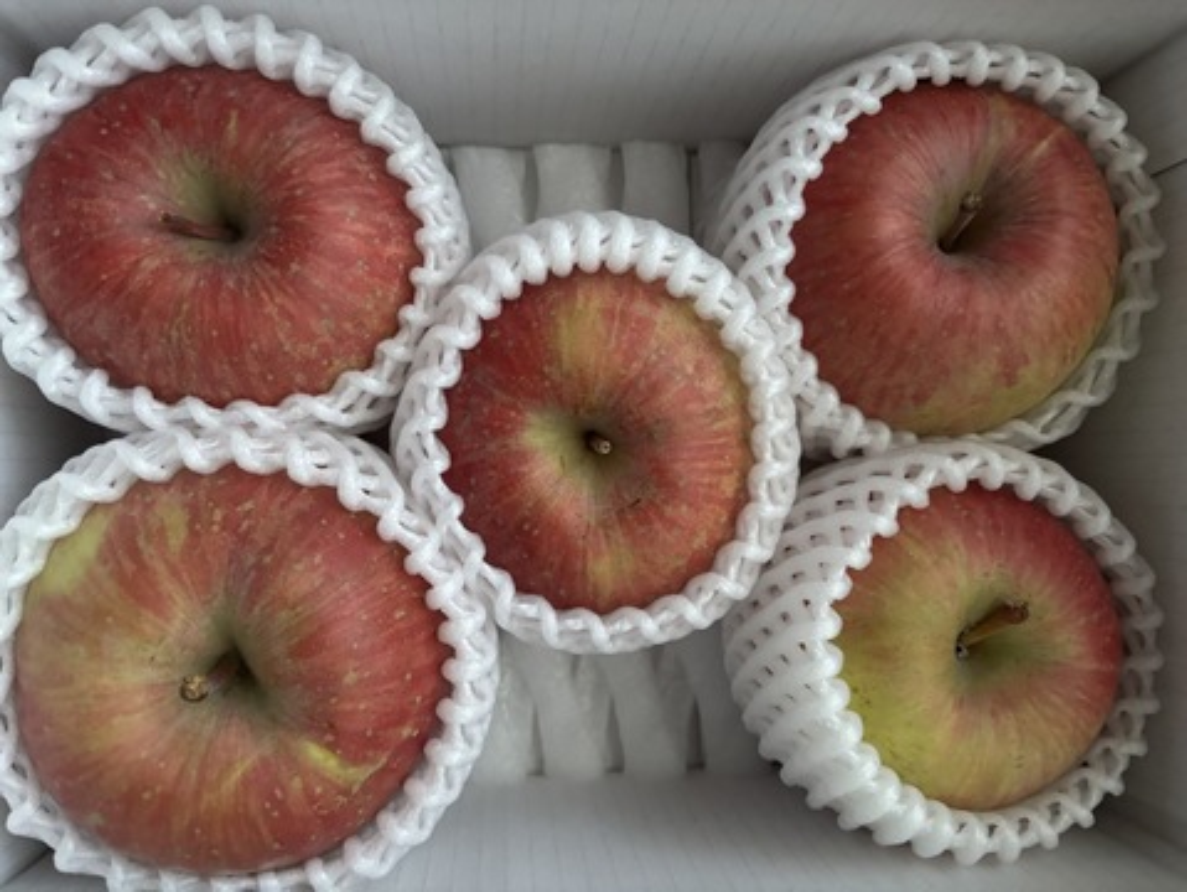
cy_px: 446
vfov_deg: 53.1
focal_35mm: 26
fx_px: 892
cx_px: 594
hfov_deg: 67.3
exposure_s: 1/38
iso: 640
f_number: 1.6
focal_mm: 5.96
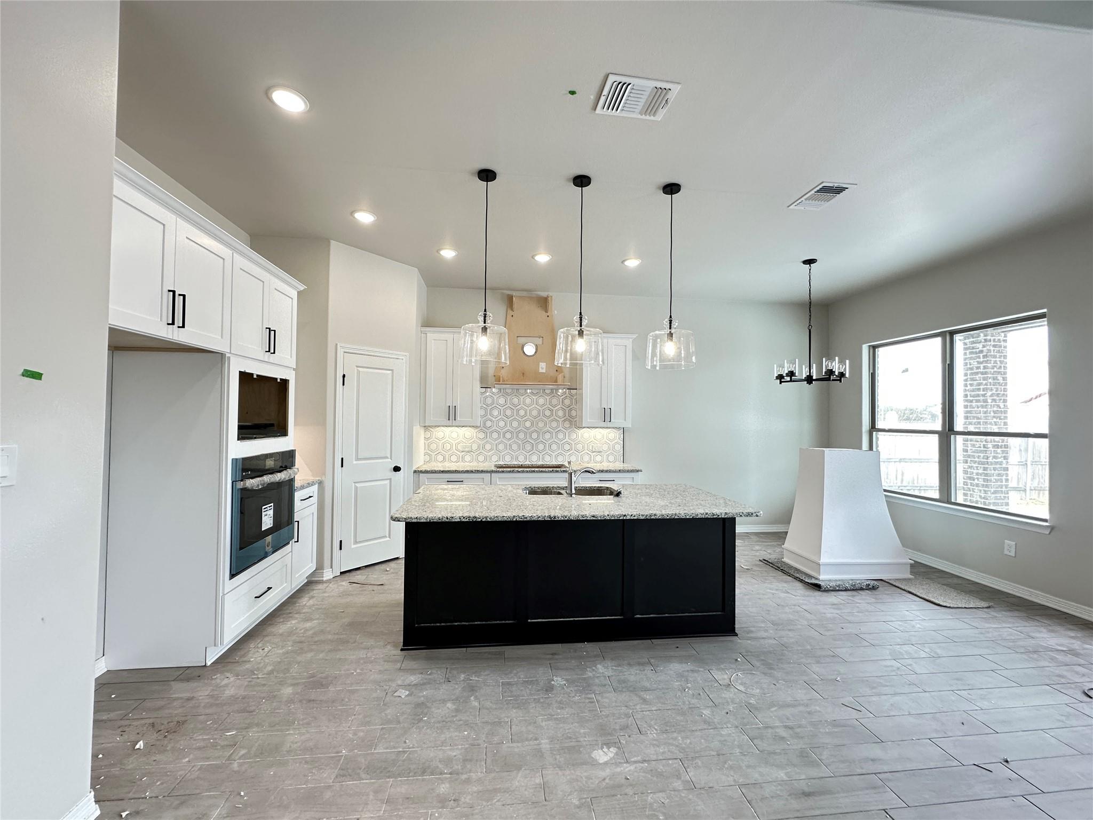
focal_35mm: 14
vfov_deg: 85.7
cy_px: 410
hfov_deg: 102.1
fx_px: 442
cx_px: 546
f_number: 2.2
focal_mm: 2.22
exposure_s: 1/120
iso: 200
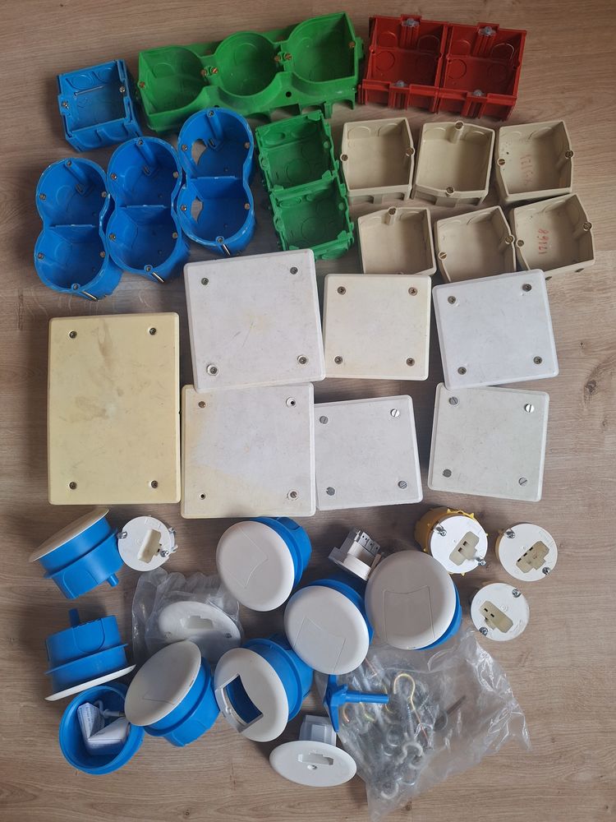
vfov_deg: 73.9
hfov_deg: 58.9
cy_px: 411
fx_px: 546
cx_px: 308
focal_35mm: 23
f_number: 1.8
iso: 125
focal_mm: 5.54
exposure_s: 1/50
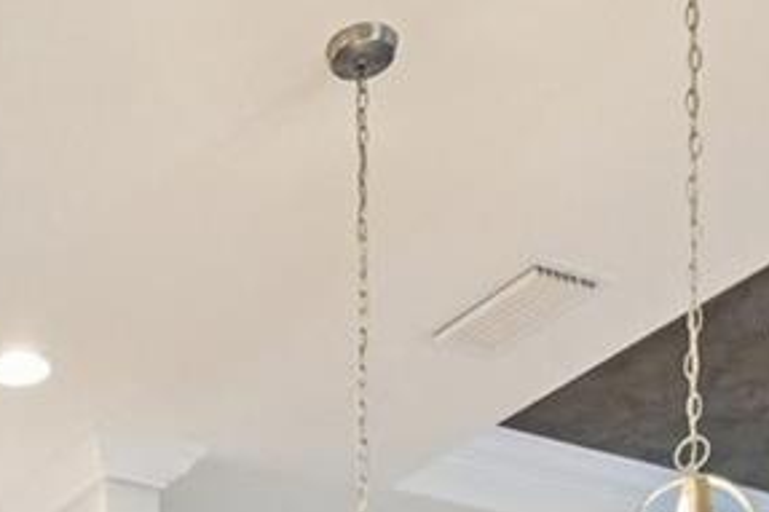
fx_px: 1665
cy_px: 1190
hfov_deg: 24.2
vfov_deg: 13.4
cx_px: -83
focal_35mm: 78
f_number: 8
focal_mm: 14
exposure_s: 1/15
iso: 400
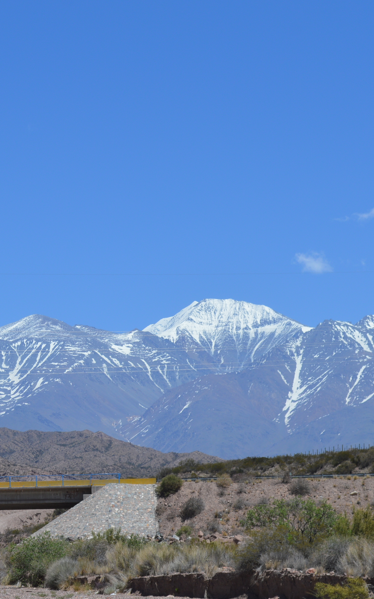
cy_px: 300
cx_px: 0
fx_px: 2067
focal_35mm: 127
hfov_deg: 10.3
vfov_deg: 16.5
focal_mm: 55
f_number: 9
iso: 100
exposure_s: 1/320
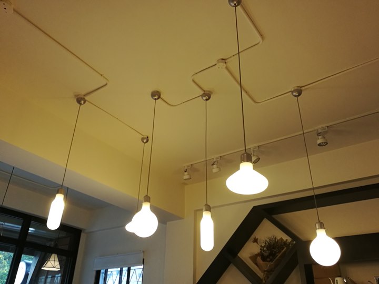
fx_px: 328
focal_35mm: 30
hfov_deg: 60.0
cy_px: 142
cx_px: 190
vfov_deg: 46.8
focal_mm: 4.5
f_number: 2.2
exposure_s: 1/40
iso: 125
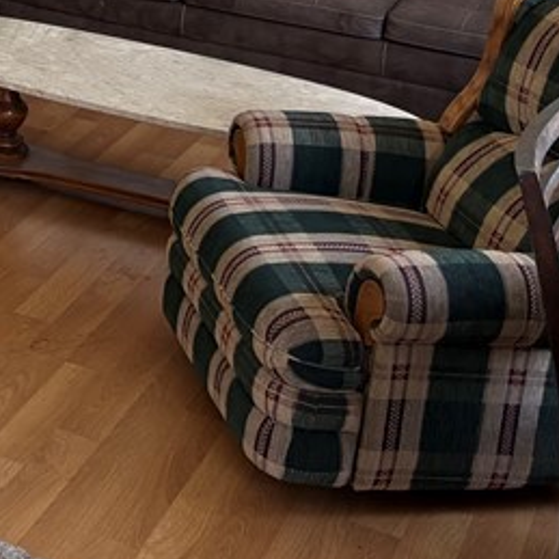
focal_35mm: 91
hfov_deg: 16.8
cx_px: -350
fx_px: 1663
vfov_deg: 17.9
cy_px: -166
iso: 125
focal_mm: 5.96
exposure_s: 1/100
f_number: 1.6
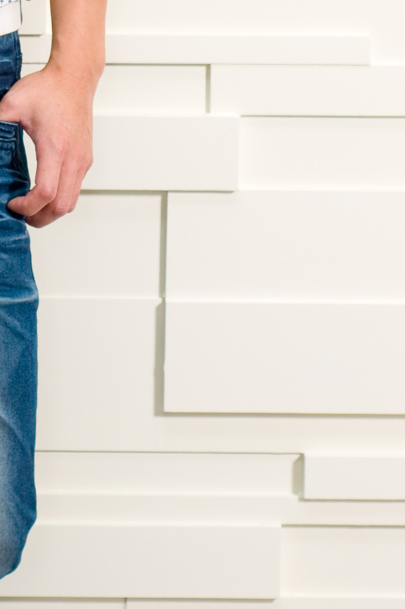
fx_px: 4213
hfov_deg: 5.5
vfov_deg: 8.2
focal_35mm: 249
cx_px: -151
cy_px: -5
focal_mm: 50
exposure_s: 1/160
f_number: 3.5
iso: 200
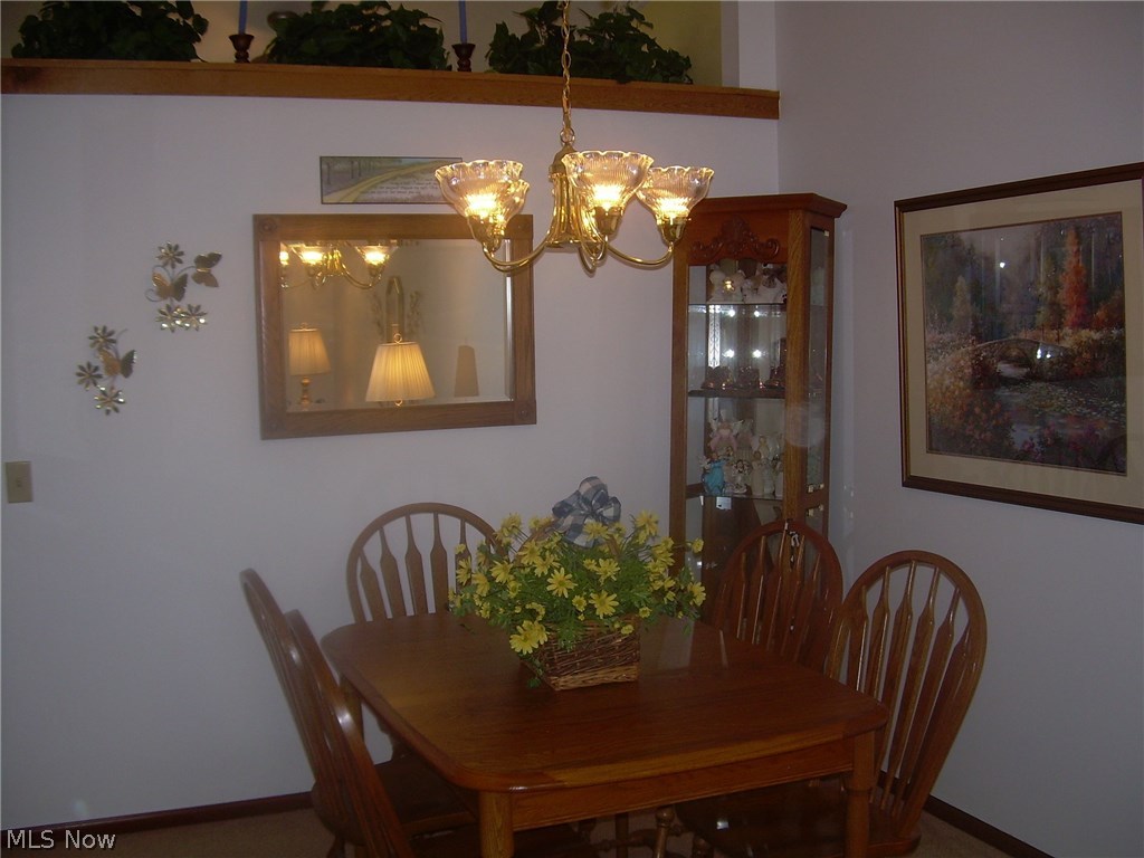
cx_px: 572
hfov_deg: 49.0
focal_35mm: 38
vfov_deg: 37.7
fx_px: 1256
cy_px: 429
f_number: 2.8
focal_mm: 6.3
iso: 50
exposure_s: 1/60
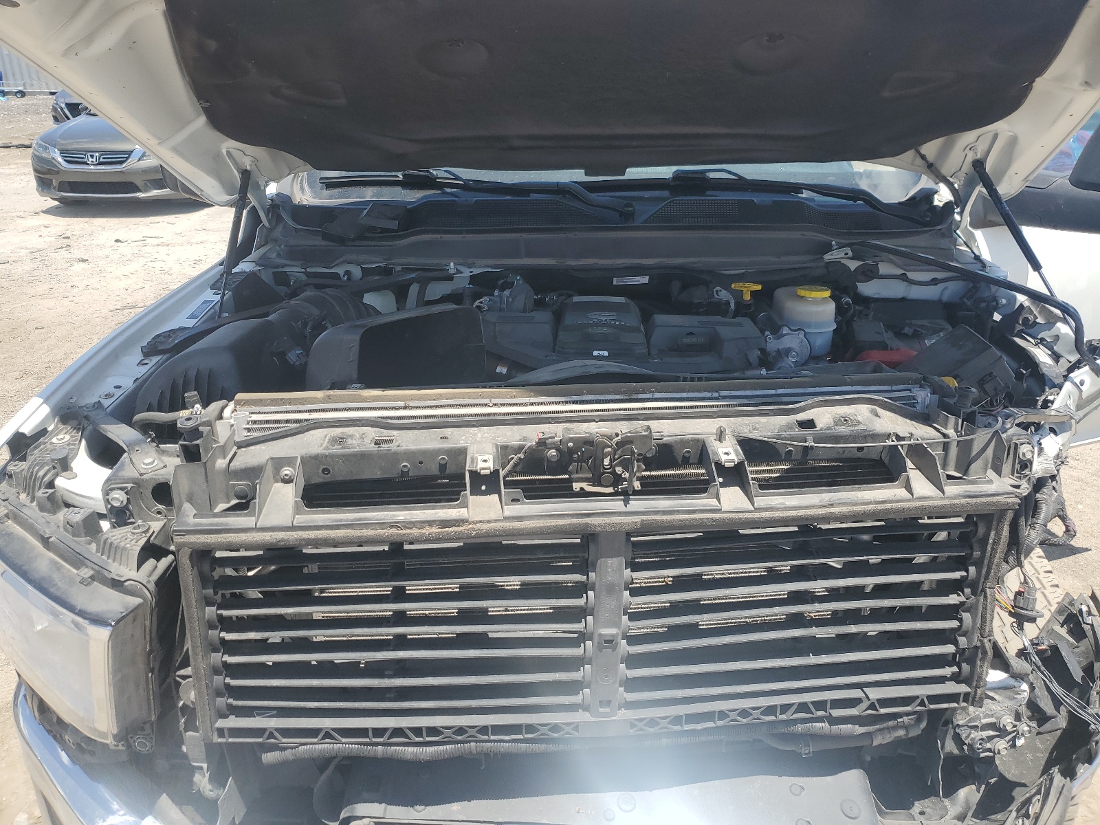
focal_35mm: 26
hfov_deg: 67.3
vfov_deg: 53.1
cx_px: 550
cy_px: 412
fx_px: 826
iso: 50
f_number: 1.5
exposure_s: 1/1667
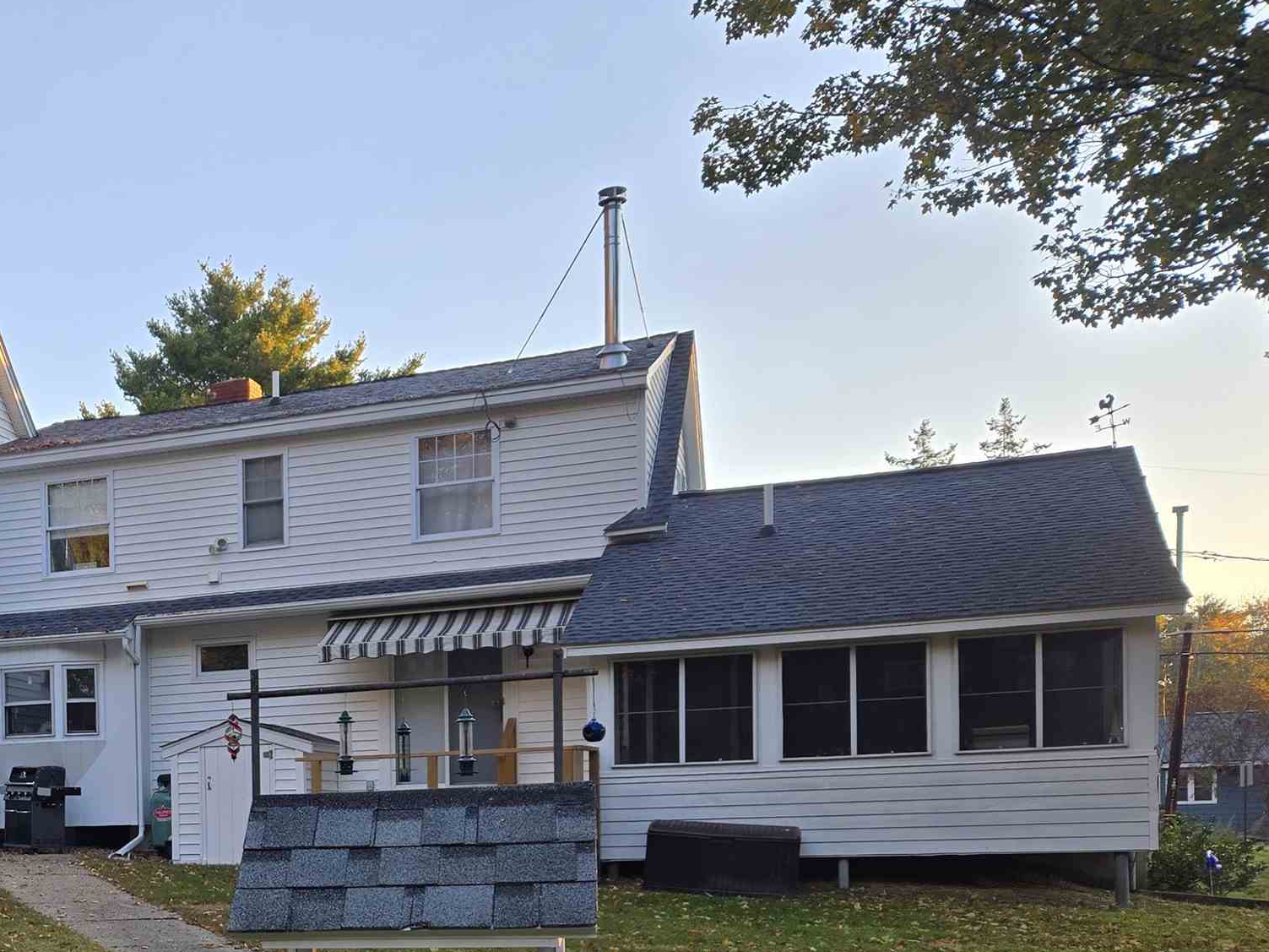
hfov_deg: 36.8
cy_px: 881
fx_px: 1723
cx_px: 40
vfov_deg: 29.4
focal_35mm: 47
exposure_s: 1/224
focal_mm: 5.4
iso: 25
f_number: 1.8
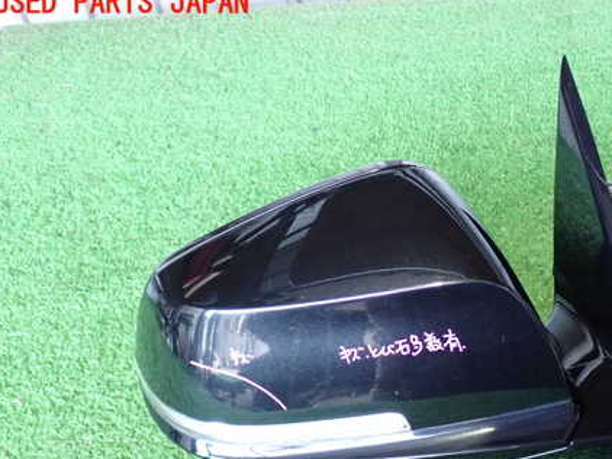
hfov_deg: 35.1
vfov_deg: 26.9
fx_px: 955
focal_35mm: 54
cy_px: 311
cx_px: 421
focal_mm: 6.83
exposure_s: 1/30
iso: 800
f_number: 2.7
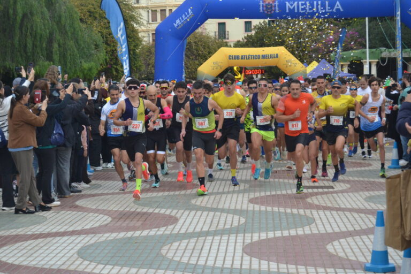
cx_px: 206
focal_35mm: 82
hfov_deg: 24.6
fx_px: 942
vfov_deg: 16.6
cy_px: 137
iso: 560
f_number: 5.6
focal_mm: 55
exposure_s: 1/500
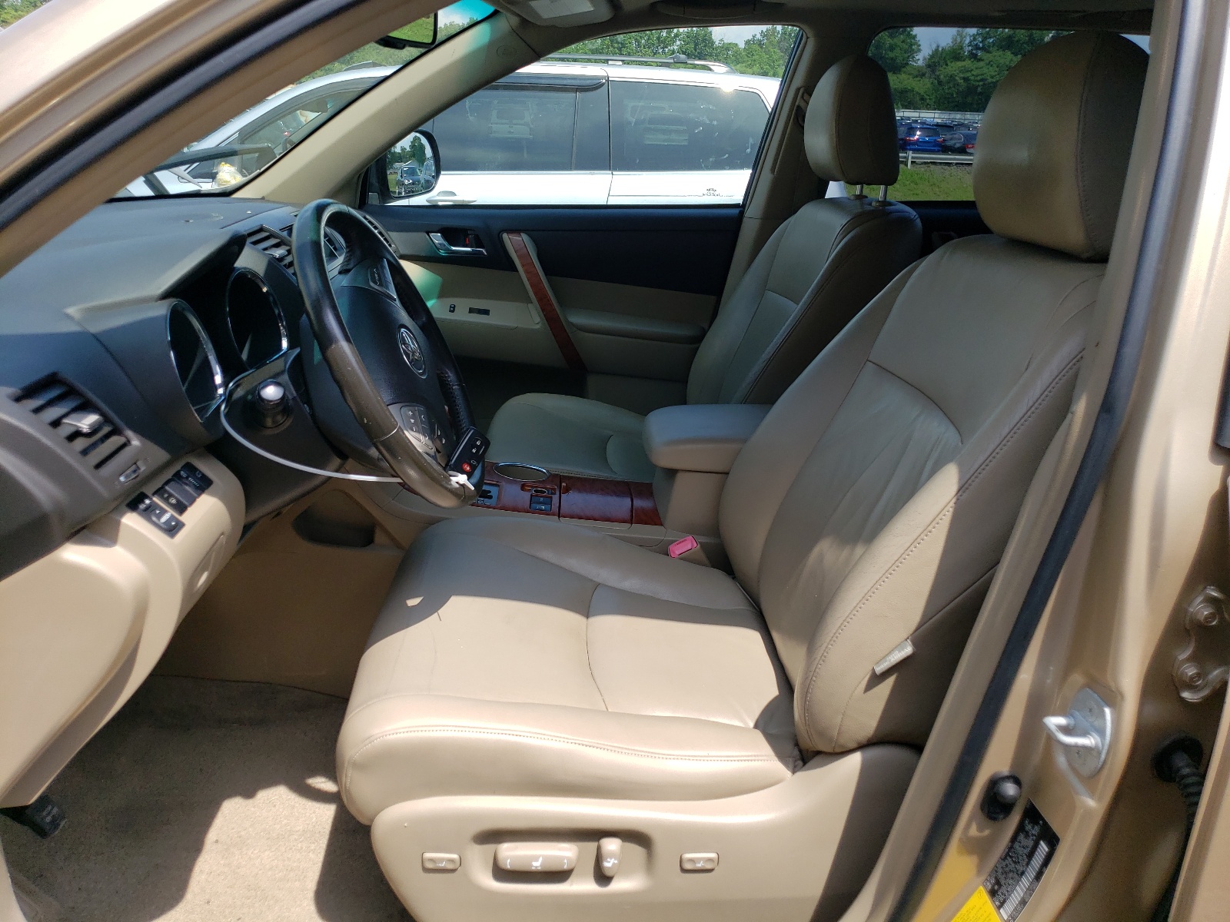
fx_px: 924
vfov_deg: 53.1
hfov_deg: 67.3
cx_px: 615
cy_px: 461
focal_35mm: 26
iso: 50
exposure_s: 1/1667
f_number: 1.5
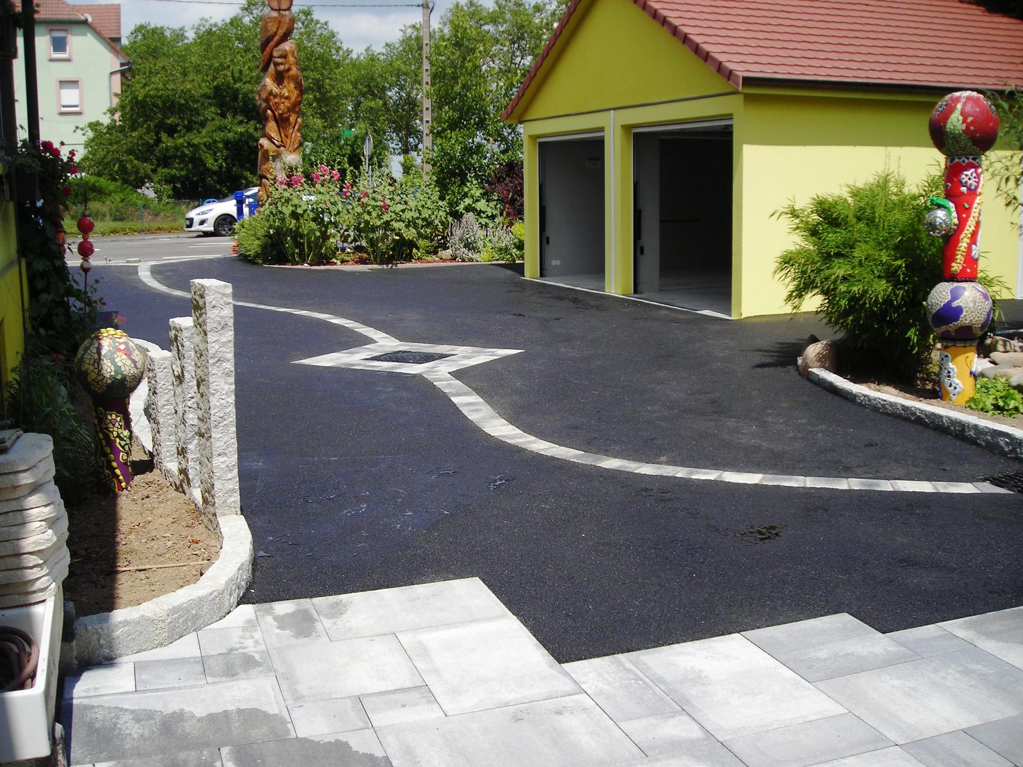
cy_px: 384
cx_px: 512
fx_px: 1123
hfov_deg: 49.0
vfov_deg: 37.7
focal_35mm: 38
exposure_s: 1/190
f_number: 6.4
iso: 50
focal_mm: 6.3
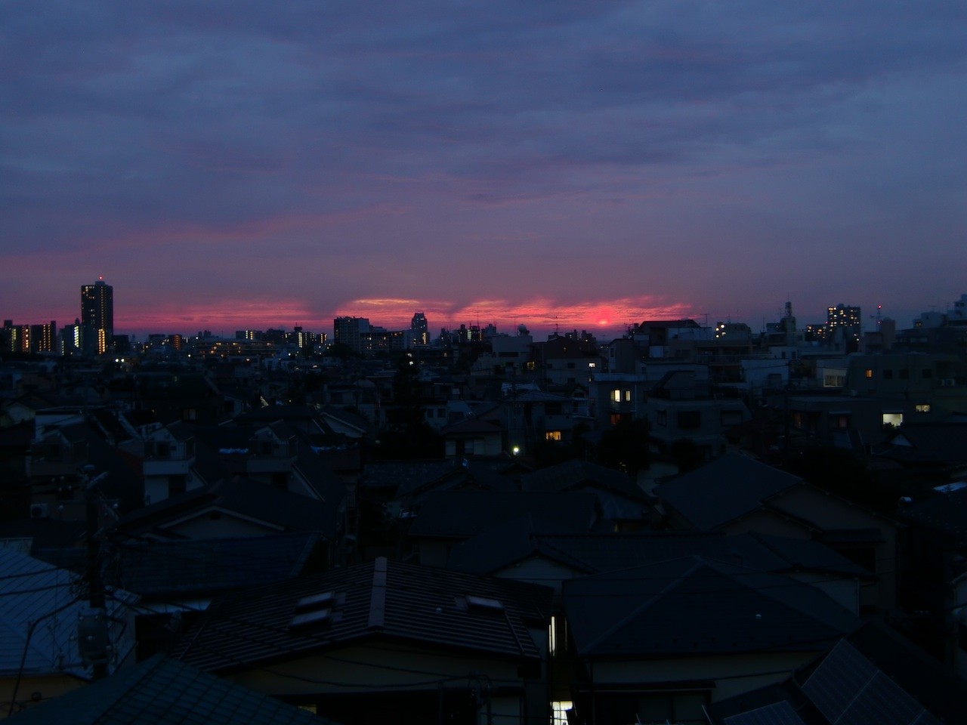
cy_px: 362
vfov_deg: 36.8
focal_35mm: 39
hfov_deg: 47.9
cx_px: 484
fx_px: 1089
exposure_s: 1/2
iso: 64
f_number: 3
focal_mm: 6.9
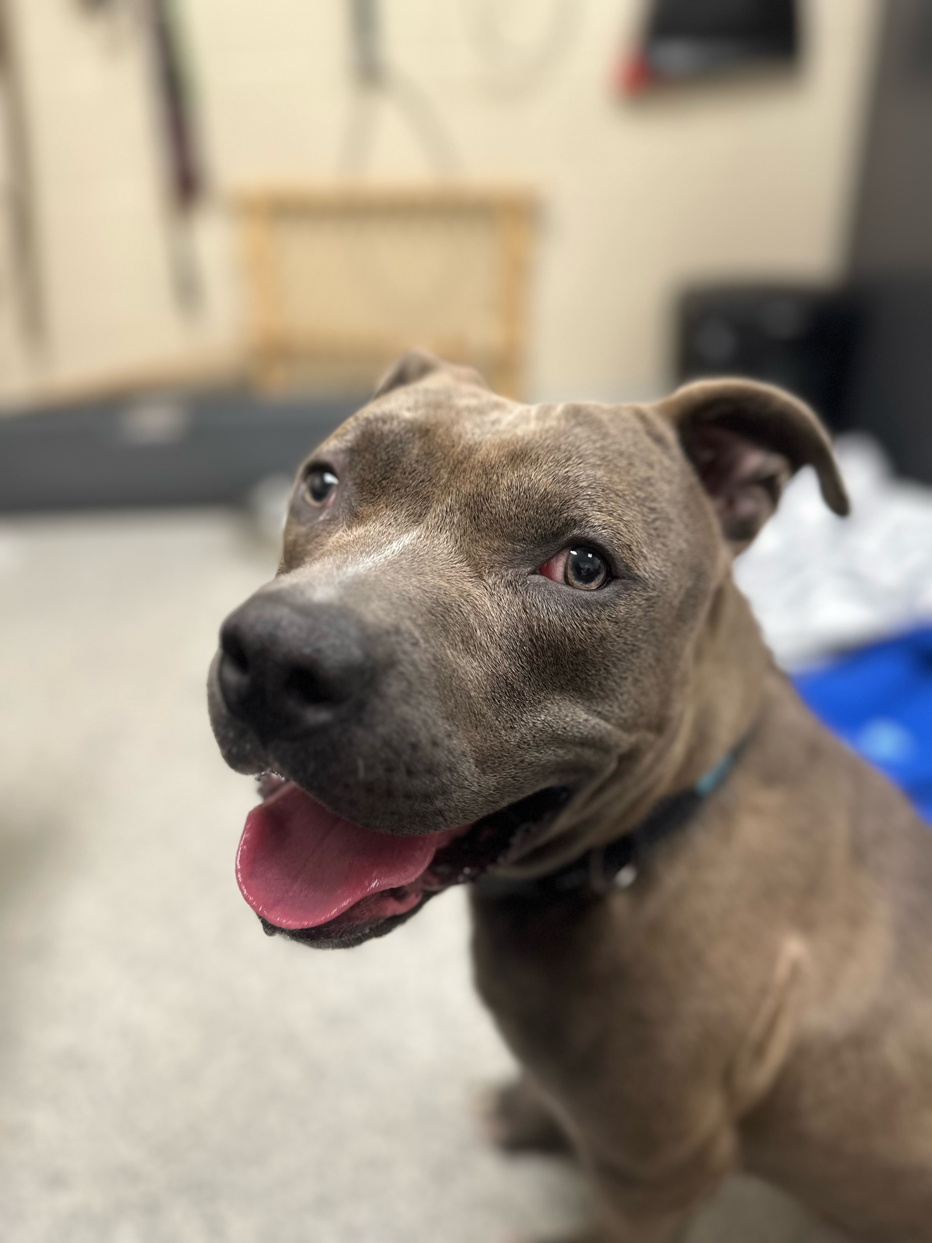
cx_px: 466
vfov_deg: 71.6
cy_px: 622
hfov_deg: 56.8
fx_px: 862
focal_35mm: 24
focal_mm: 6.86
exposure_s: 1/60
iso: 125
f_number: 1.78
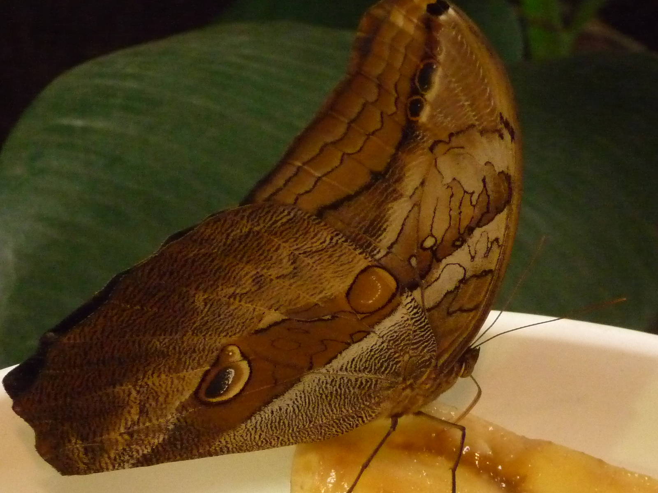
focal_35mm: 84
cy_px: 246
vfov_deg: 17.6
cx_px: 329
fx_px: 1597
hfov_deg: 23.3
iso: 800
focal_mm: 8.5
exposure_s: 1/30
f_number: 4.2
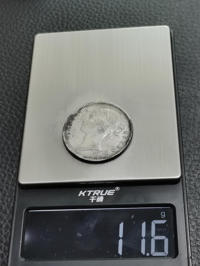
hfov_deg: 23.7
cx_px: 100
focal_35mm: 62
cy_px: 133
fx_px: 478
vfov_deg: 31.2
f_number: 1.8
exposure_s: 1/100
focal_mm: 5.58
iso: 80
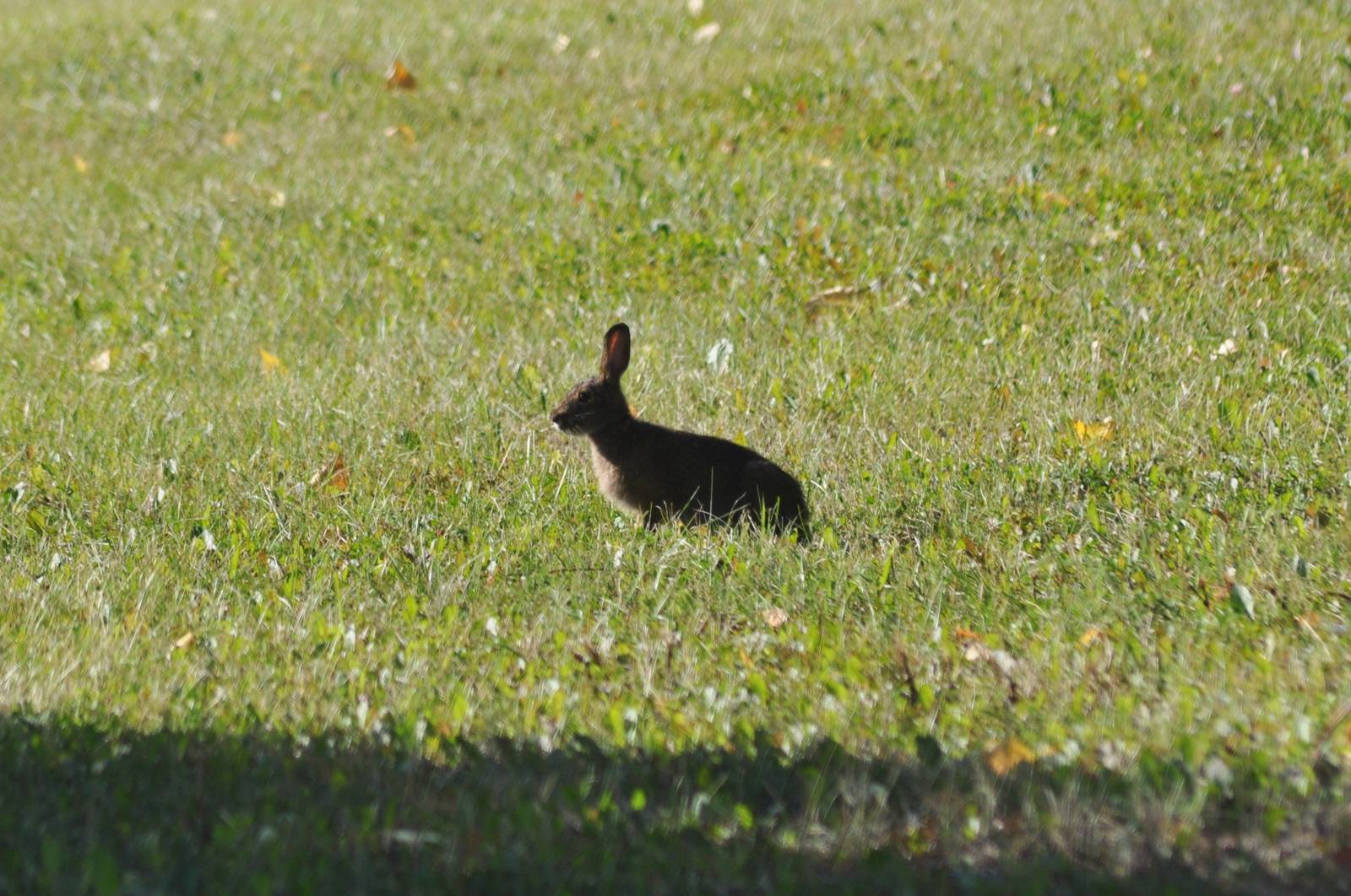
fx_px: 16863
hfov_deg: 4.6
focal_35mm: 450
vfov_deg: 3.0
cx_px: 676
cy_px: 448
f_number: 8
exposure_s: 1/400
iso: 200
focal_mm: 300
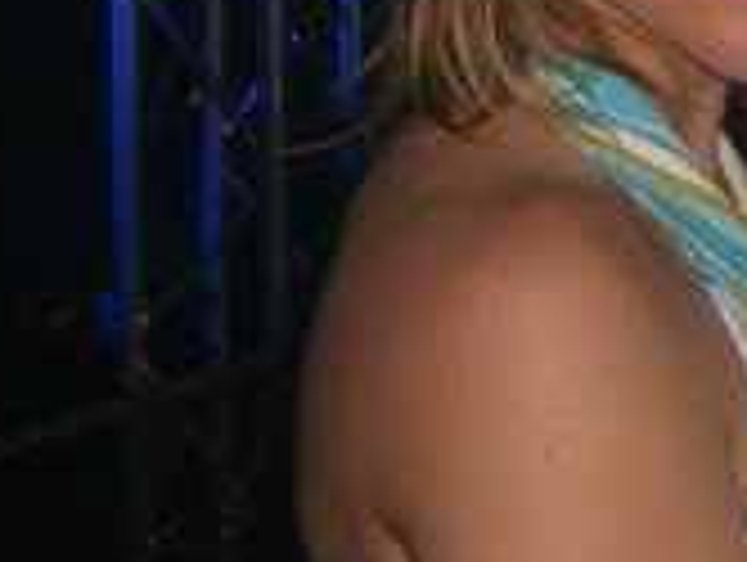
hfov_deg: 13.7
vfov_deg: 10.6
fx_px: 2961
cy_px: -135
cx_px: 1066
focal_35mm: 137
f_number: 2.8
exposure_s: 1/60
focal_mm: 7.9
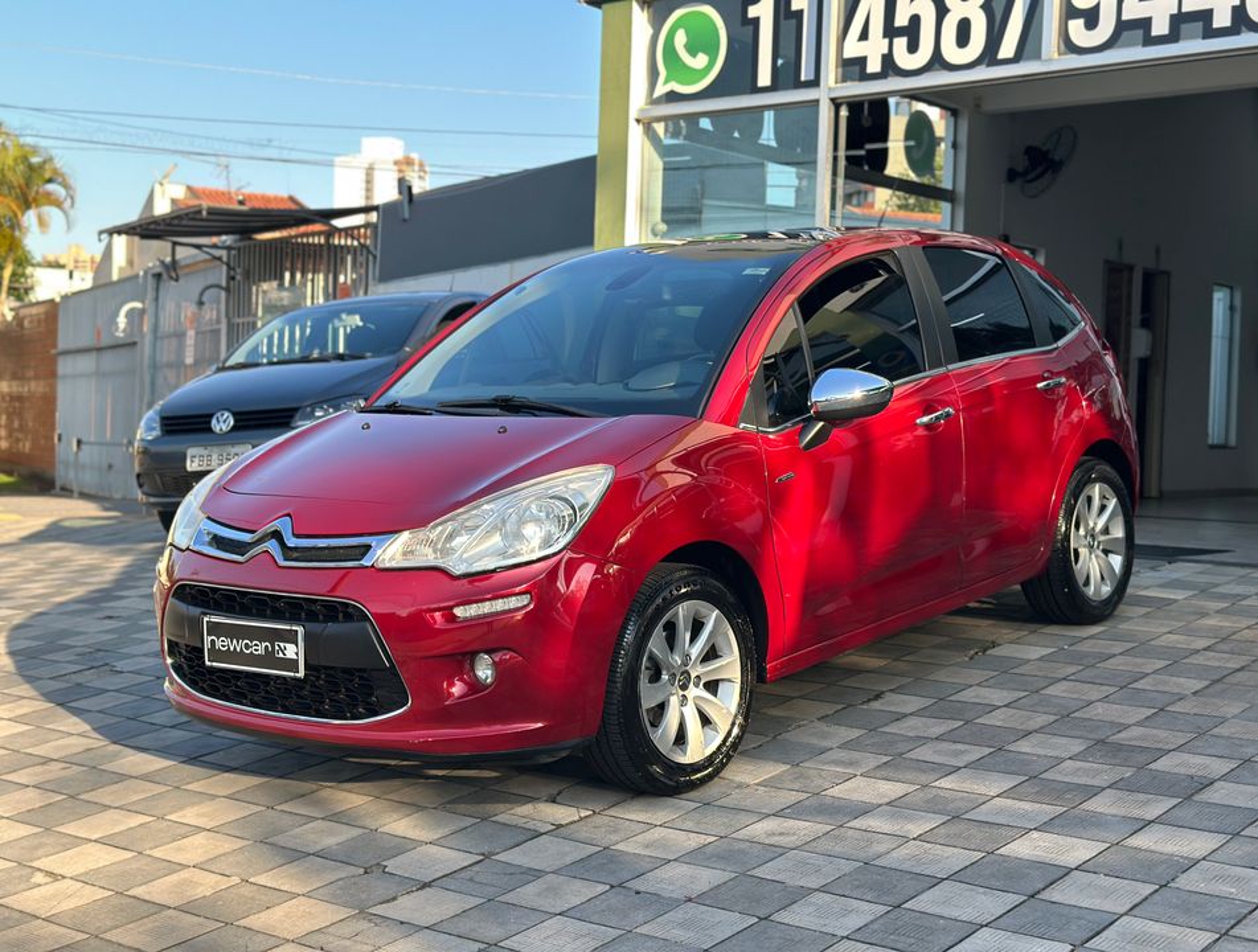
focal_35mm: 48
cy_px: 476
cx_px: 629
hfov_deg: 39.5
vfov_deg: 30.4
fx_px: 1750
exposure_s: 1/672
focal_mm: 6.86
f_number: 1.78
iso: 80
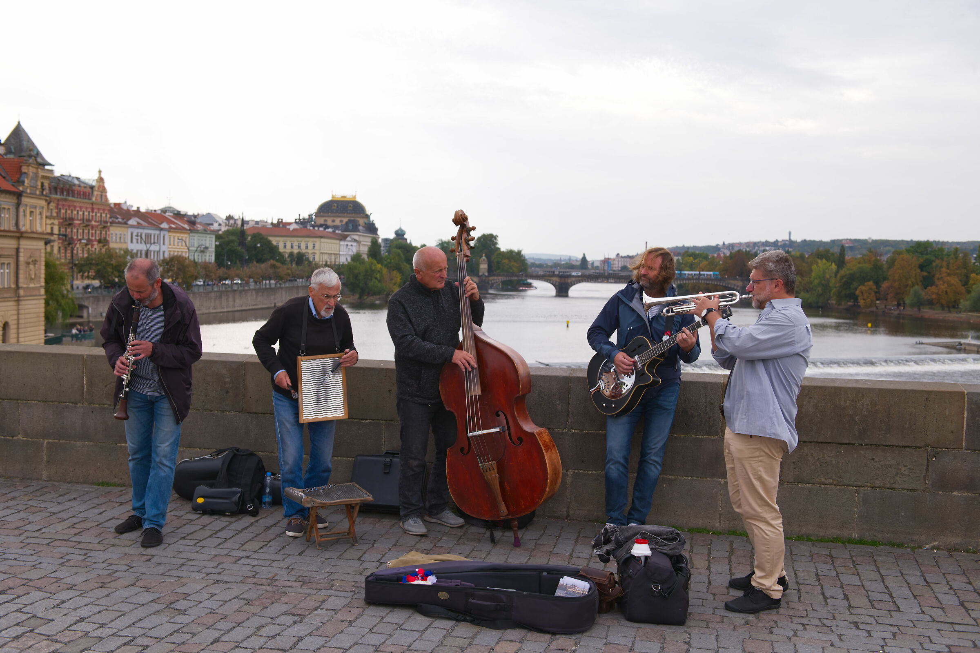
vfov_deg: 33.4
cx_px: 490
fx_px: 1089
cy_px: 326
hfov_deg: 48.5
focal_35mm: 40
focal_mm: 40
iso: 250
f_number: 5.6
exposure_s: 1/400
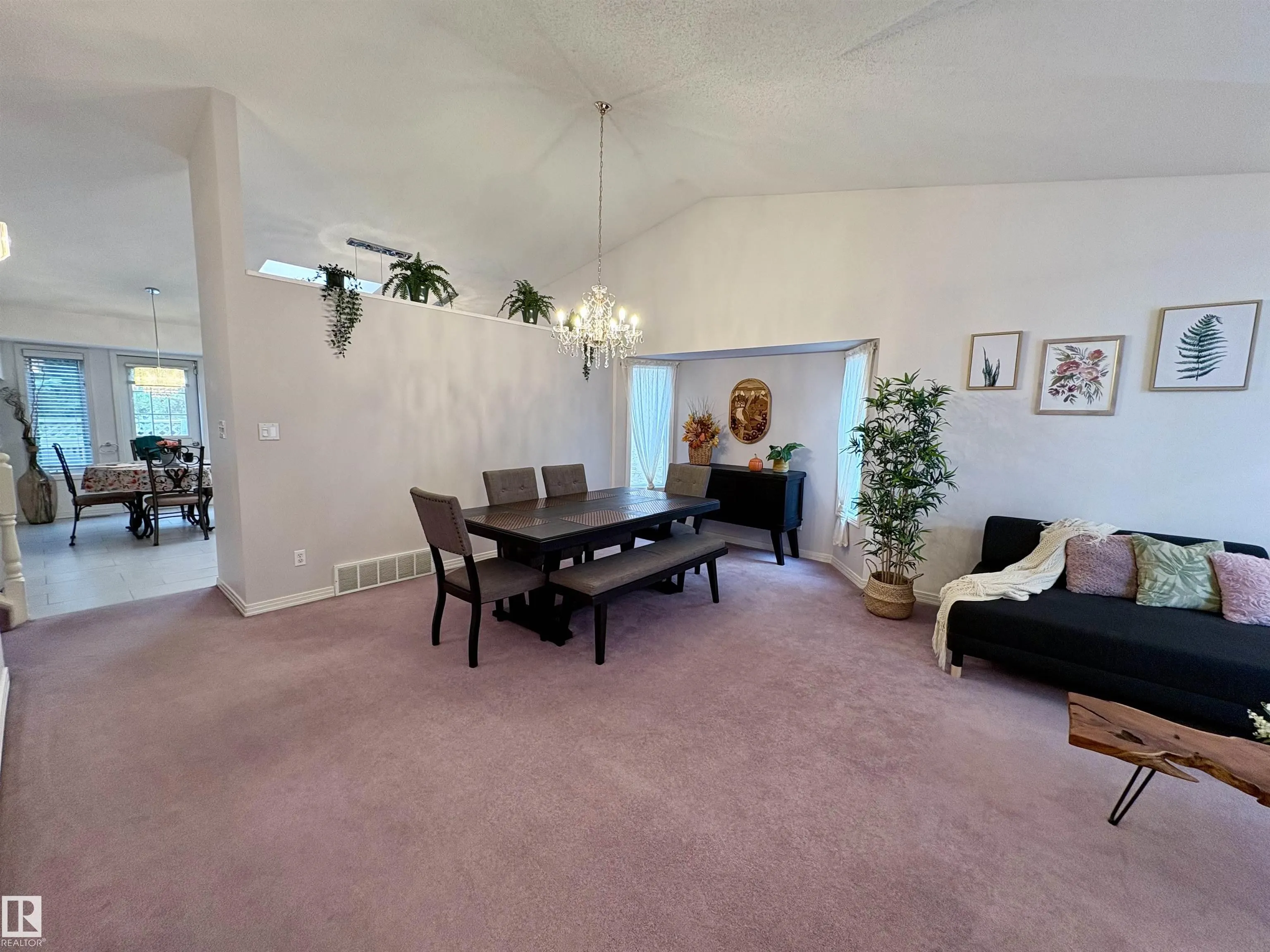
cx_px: 635
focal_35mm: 14
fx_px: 514
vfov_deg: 85.7
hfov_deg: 102.1
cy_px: 476
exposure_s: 1/60
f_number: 2.2
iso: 125
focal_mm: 2.22
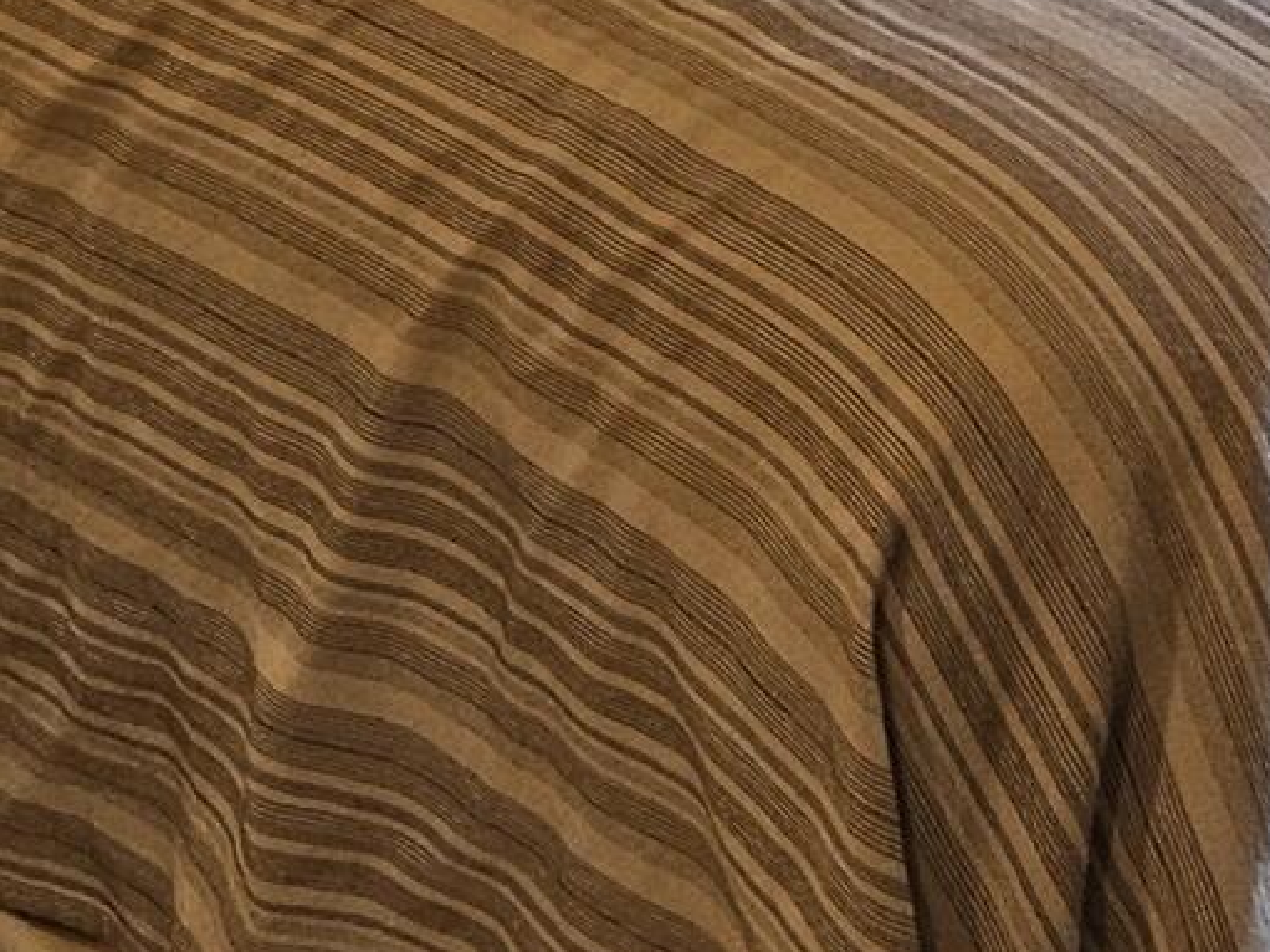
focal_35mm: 135
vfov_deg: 9.9
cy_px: -1153
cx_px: 661
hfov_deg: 14.6
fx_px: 4952
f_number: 1.8
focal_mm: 5.4
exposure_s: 1/120
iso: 200
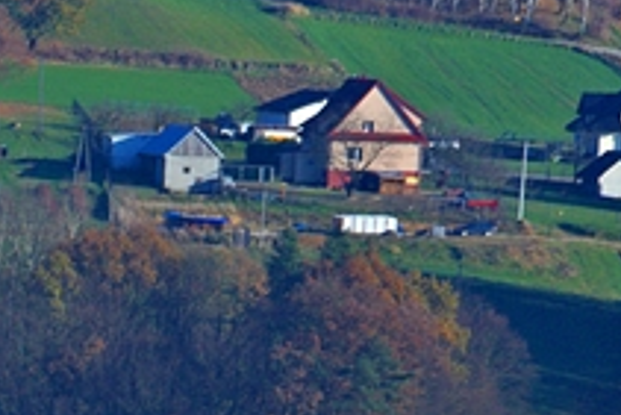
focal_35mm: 1063
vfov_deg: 1.3
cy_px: 1136
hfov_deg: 1.9
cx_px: -1316
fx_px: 18349
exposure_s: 1/500
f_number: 5.6
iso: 200
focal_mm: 140
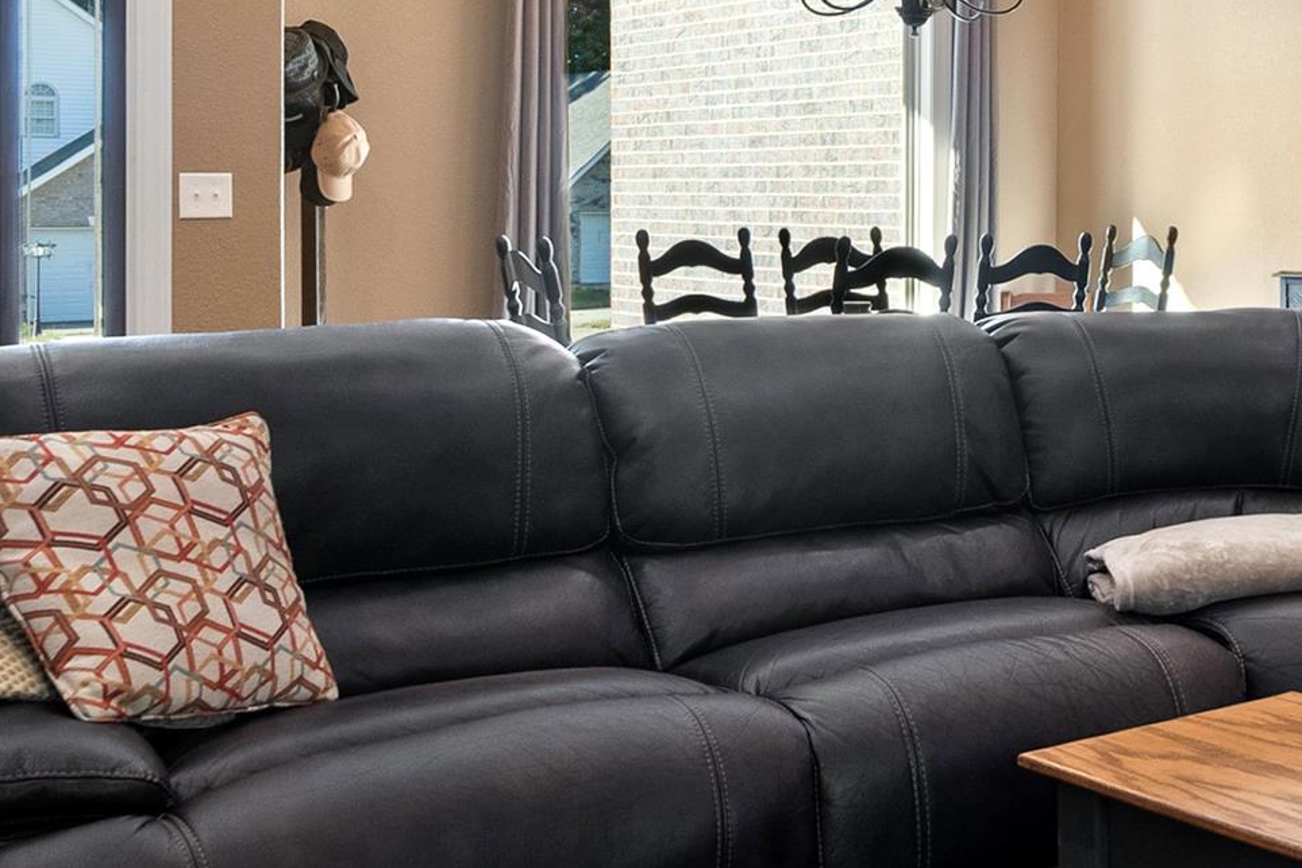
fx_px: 1845
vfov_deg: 26.2
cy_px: 228
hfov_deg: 33.0
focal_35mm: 51
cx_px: 1495
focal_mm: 16
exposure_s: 1/13
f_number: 5.6
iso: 1250
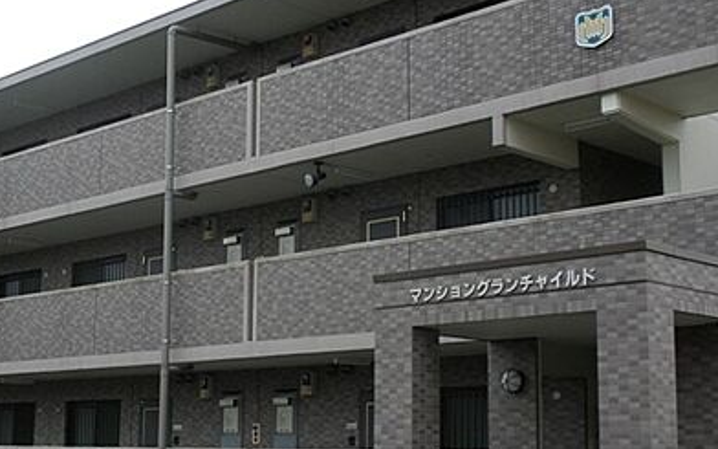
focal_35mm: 64
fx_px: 1252
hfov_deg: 32.0
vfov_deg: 20.3
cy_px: 252
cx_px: 341
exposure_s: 1/400
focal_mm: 6.6
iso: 64
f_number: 3.5
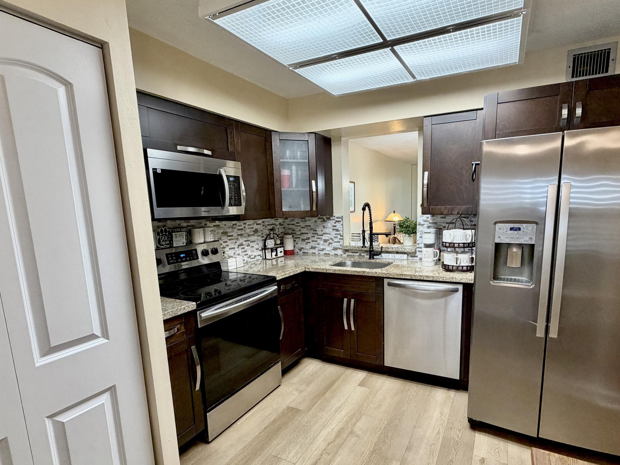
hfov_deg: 84.4
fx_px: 340
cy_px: 260
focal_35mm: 19
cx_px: 341
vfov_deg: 68.4
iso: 250
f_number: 2.2
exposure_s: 1/60
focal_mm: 2.22
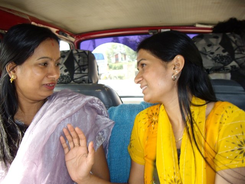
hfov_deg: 49.0
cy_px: 92
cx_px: 122
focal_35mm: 38
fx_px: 269
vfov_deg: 37.7
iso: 100
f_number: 2.7
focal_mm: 6.2
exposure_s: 1/160
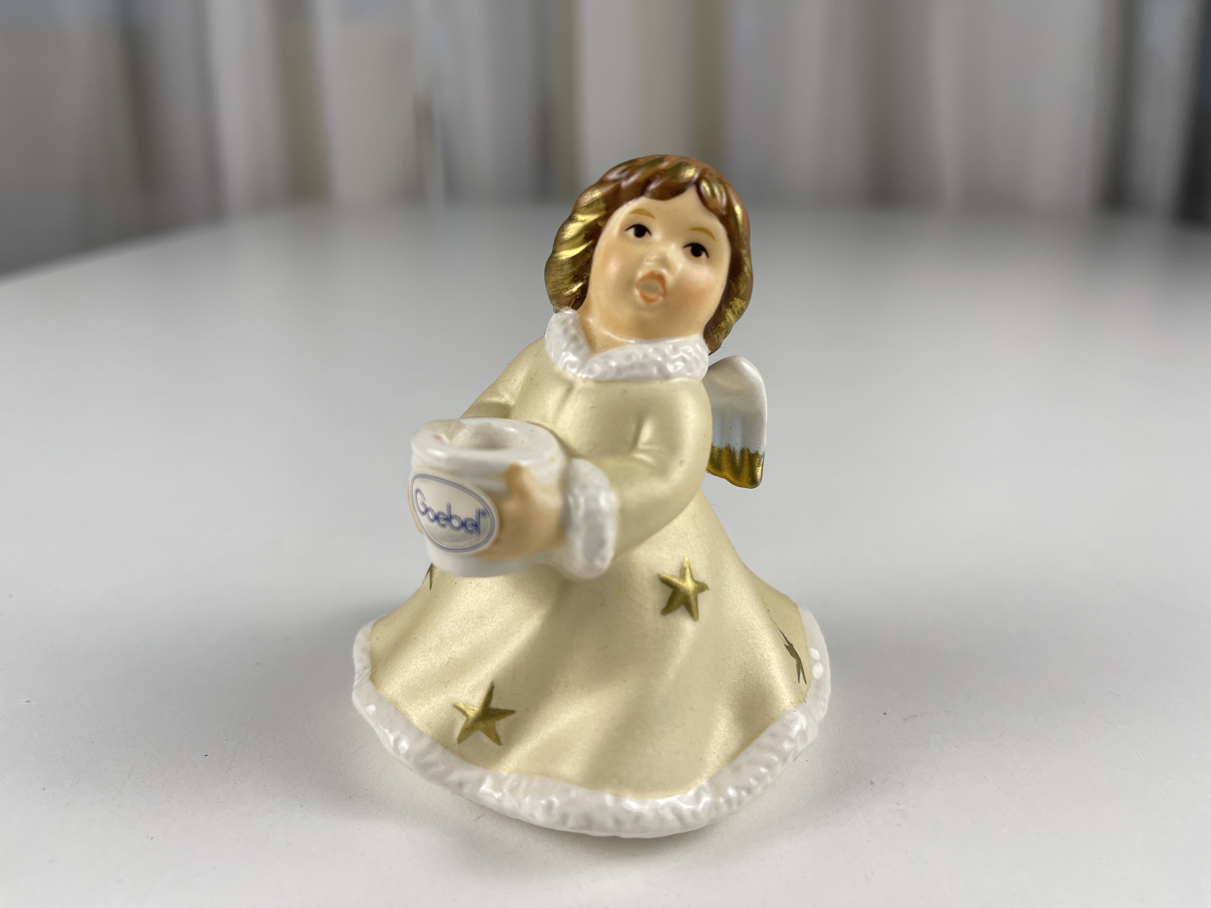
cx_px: 606
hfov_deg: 69.4
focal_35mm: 25
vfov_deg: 54.9
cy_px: 454
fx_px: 875
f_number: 1.6
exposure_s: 1/212
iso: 32
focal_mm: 5.1
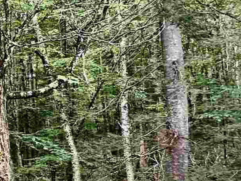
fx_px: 488
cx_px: -167
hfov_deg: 21.0
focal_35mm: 70
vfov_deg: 21.0
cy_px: 117
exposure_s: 1/99
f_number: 2.2
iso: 160
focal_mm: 2.22
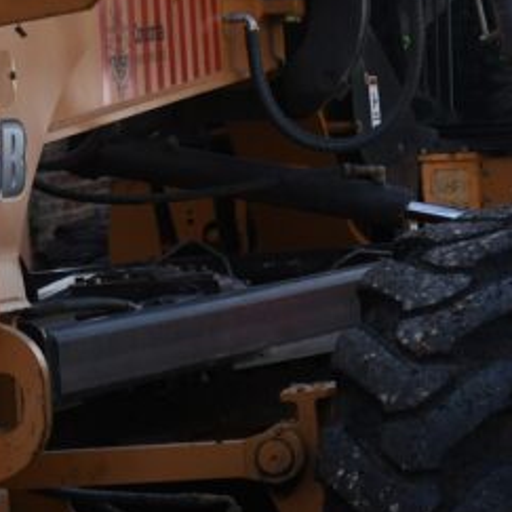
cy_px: 194
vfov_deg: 8.6
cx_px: 1144
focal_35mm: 203
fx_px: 3397
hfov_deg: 8.1
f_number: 4.5
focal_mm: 34
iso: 100
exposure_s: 1/400
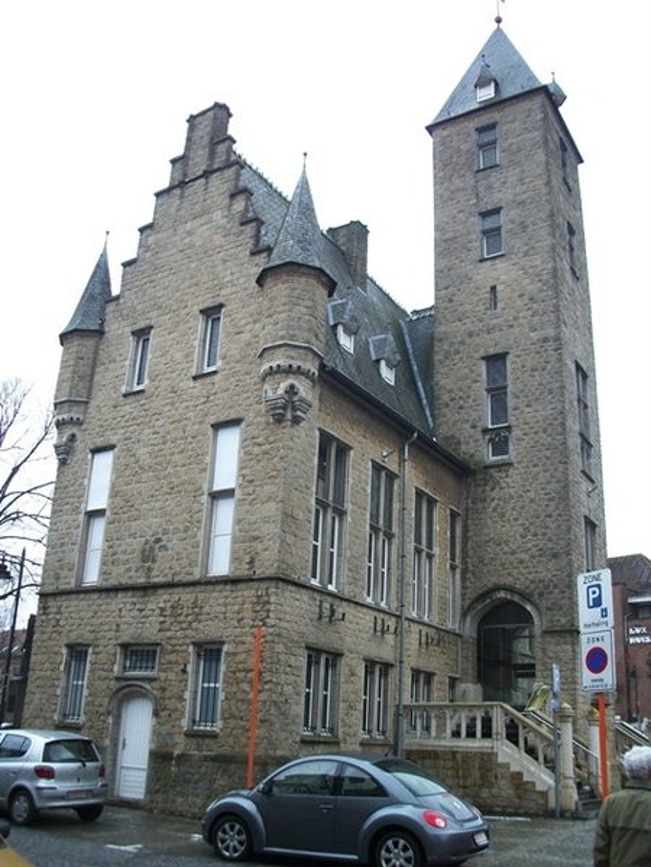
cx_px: 326
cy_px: 434
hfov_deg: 44.2
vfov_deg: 56.8
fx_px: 802
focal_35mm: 32
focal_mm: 5.7
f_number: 2.9
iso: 80
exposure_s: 1/200
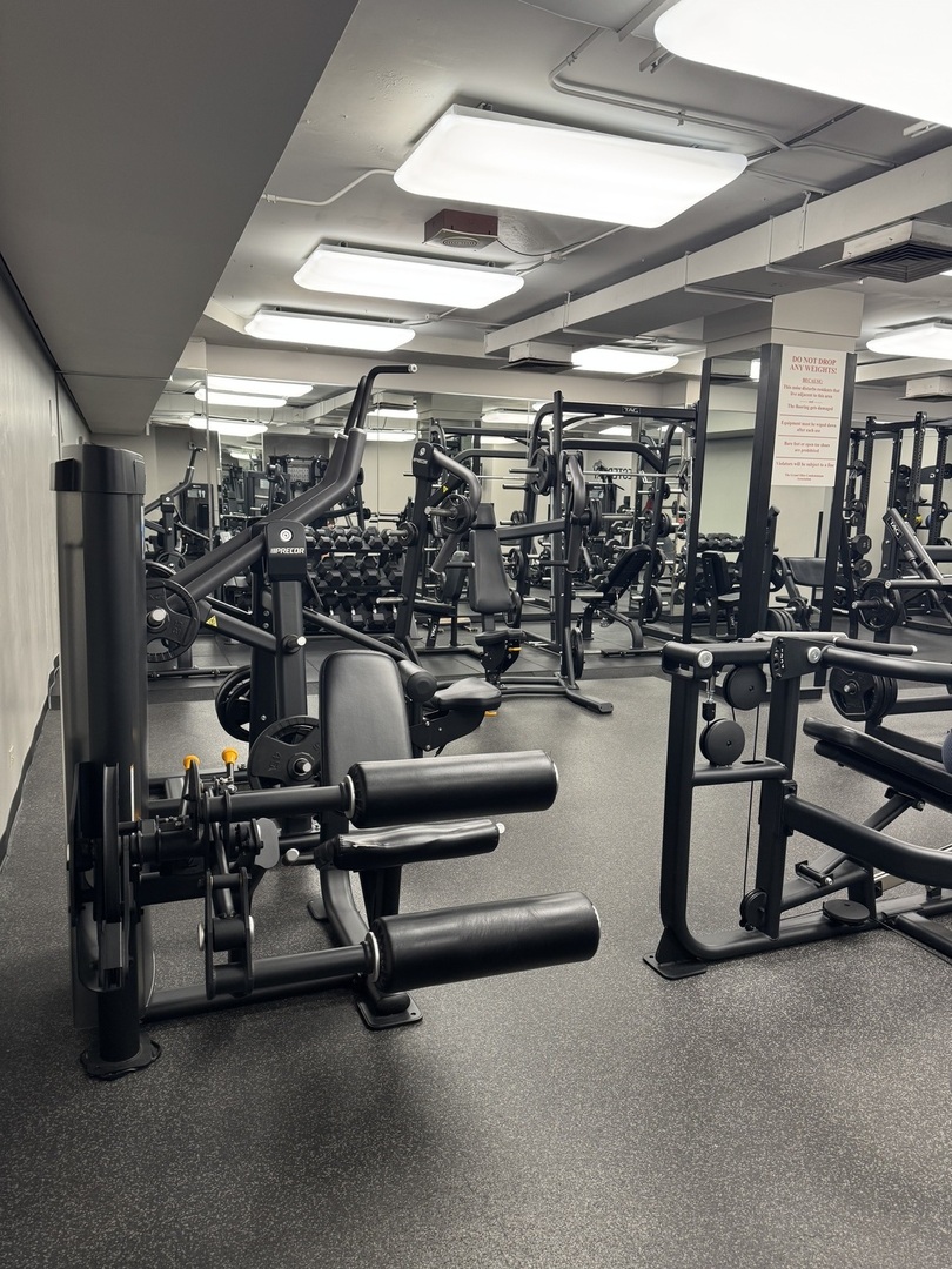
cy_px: 634
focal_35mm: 24
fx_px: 880
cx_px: 476
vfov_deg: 71.6
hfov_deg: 56.8
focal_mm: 6.76
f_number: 1.78
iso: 200
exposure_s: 1/60
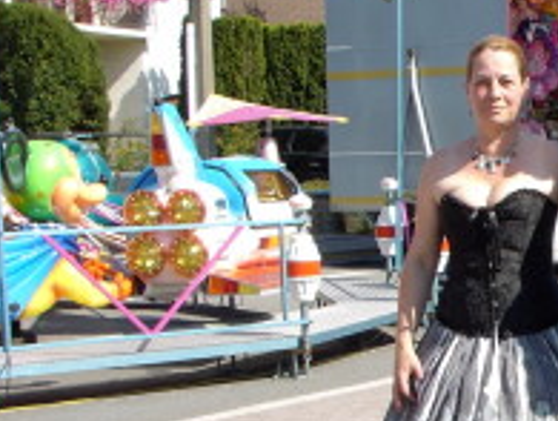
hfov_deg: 16.7
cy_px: 312
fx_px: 1825
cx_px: 650
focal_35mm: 113
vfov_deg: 13.1
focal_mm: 7.1
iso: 70
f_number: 5
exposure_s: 1/200
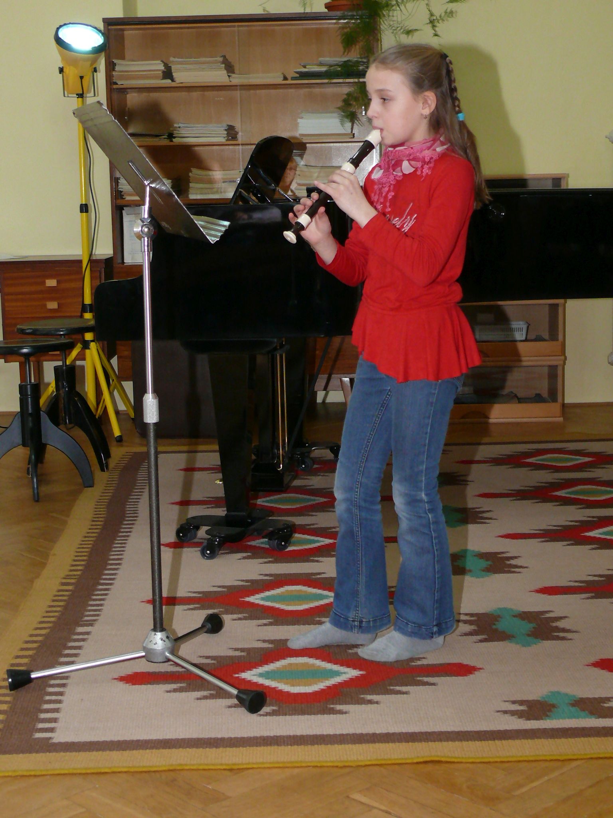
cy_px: 409
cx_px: 306
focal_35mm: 61
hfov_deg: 24.0
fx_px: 1440
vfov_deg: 31.7
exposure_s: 1/30
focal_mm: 10.2
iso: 200
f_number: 3.2
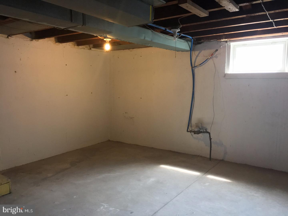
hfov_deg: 61.7
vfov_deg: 48.2
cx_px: 144
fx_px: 241
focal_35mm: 29
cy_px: 108
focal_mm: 4.15
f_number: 2.2
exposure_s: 1/30
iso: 200
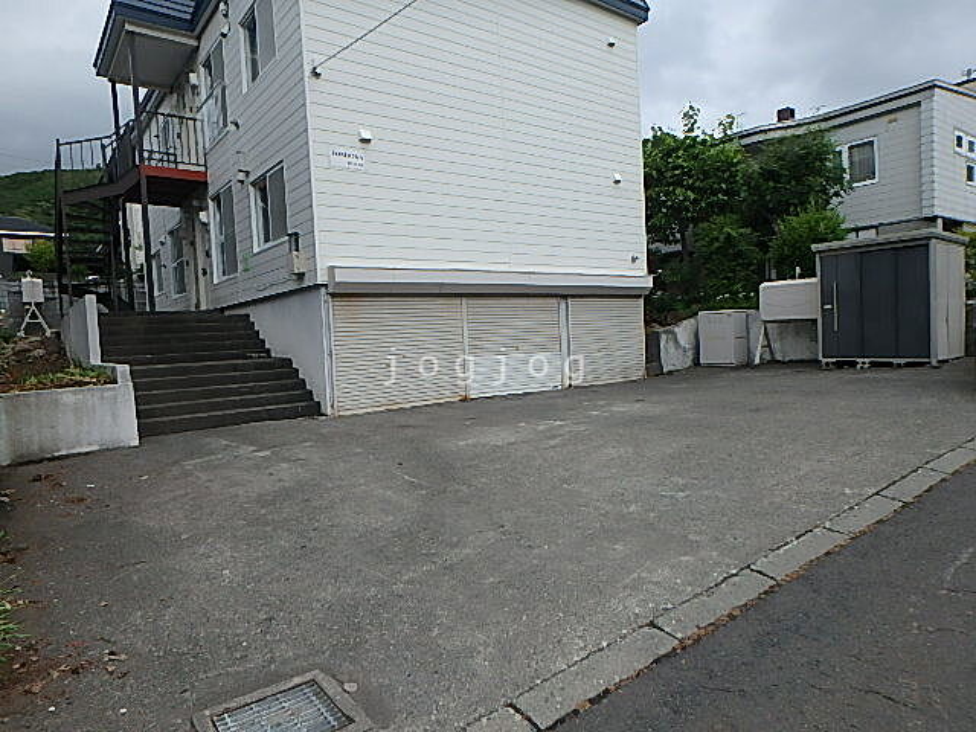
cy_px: 366
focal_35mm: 21
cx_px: 488
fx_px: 592
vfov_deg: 63.4
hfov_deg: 79.0
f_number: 3.5
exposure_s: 1/500
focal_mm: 3.7
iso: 125
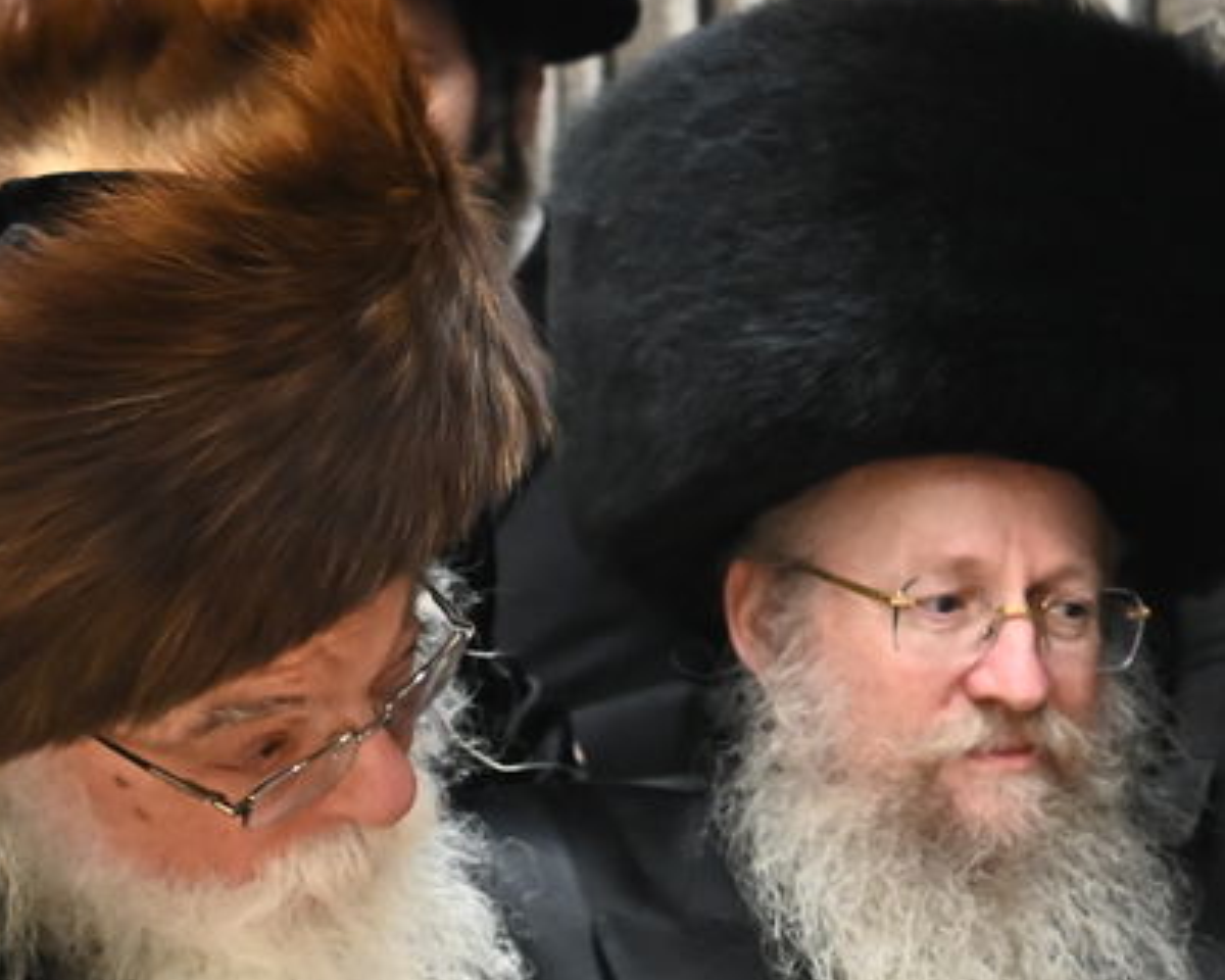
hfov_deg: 19.3
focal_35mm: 92
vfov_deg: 16.7
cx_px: 1574
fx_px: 3335
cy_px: 668
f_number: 4
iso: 3200
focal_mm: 28
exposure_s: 1/160
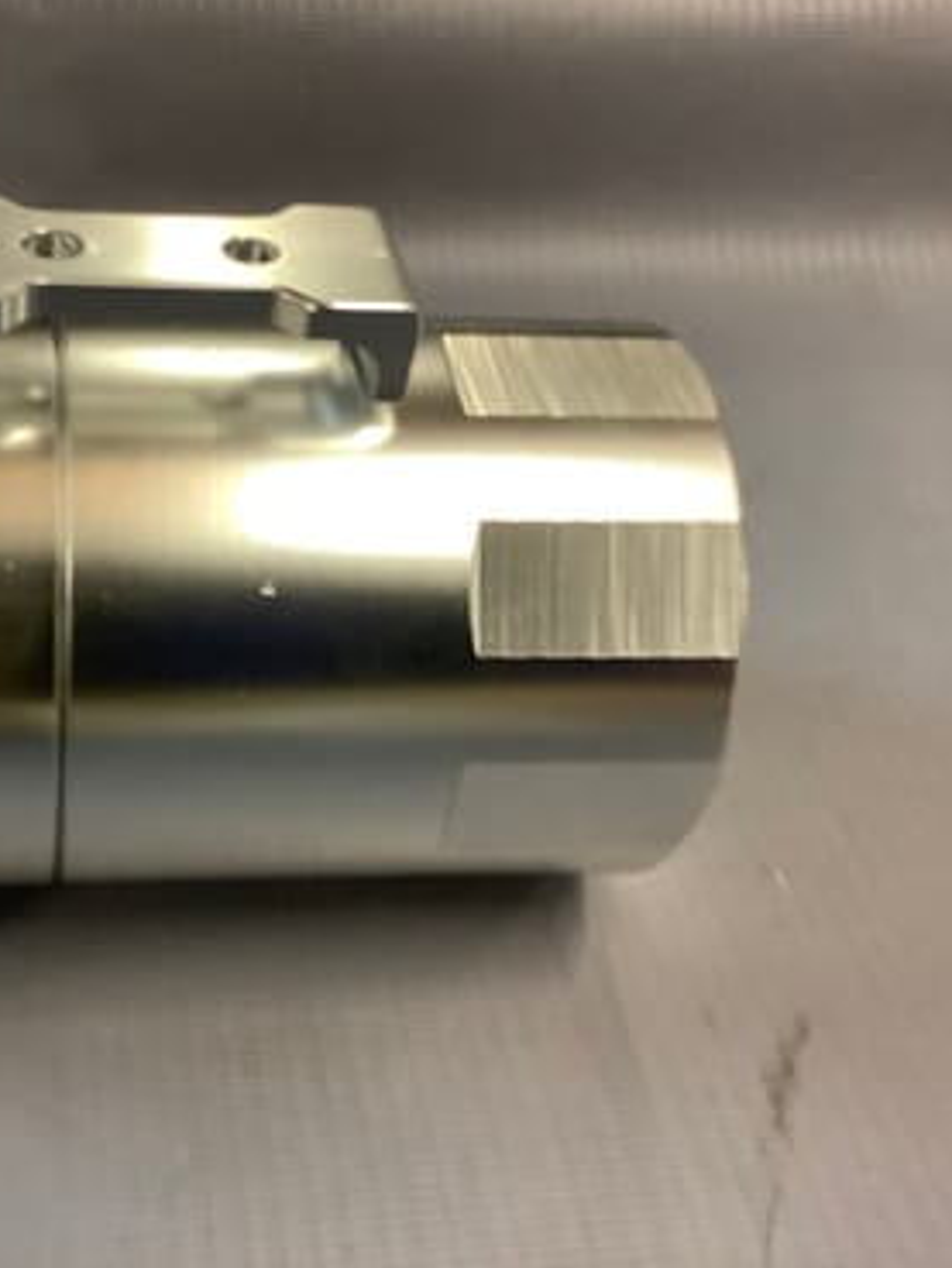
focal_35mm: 42
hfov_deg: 33.6
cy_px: 627
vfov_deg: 44.8
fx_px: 1539
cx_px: 223
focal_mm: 3.3
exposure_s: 1/50
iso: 400
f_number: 2.4
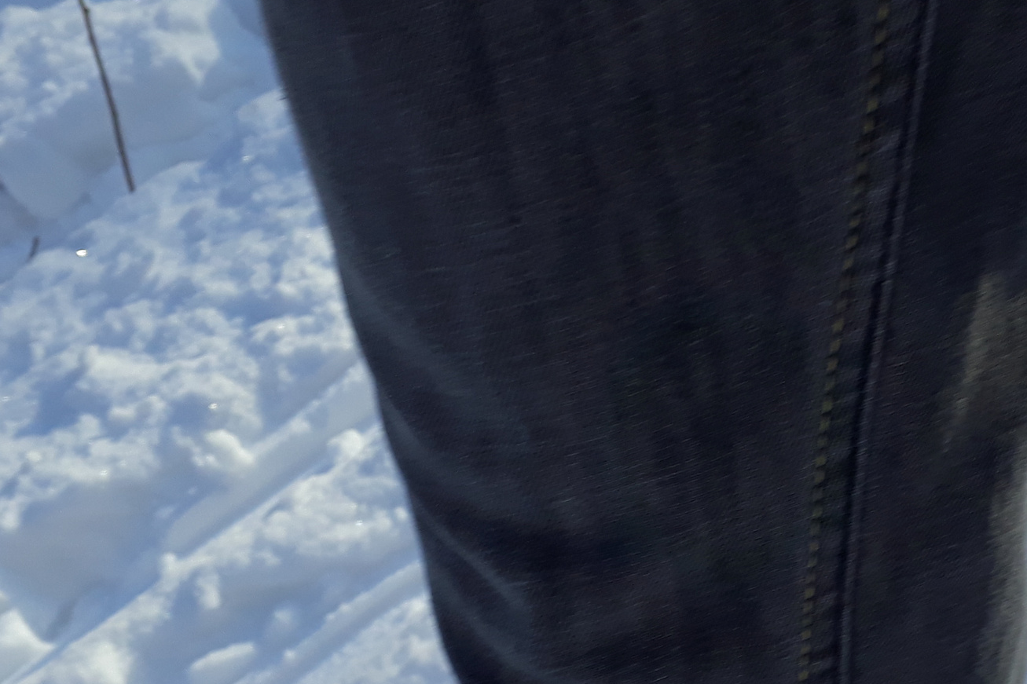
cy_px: 428
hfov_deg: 35.8
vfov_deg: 24.5
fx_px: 1569
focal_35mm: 55
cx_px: 710
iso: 40
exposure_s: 1/849
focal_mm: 3.6
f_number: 1.9
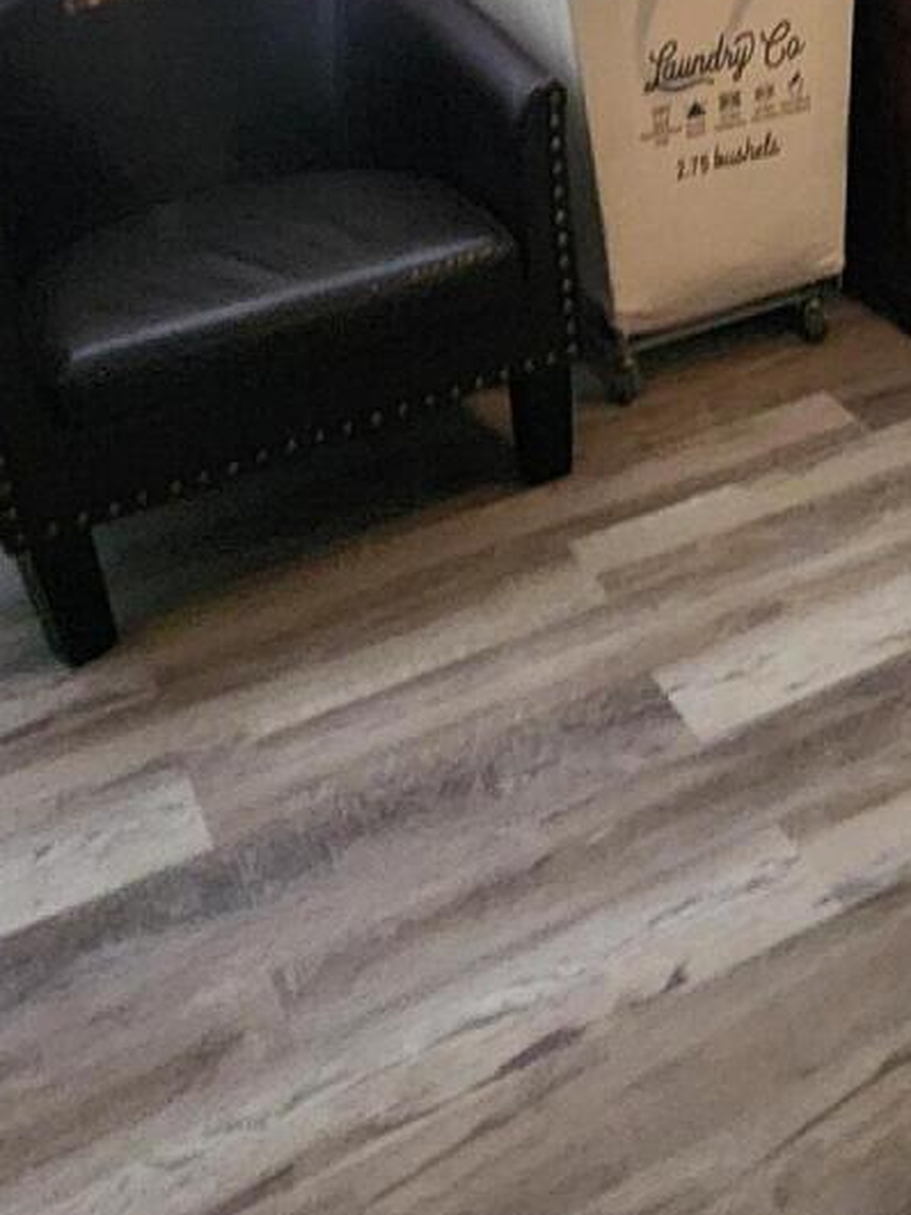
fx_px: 1720
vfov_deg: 34.2
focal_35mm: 49
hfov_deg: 26.2
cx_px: 1112
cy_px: -87
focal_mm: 2.2
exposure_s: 1/30
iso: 320
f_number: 2.2
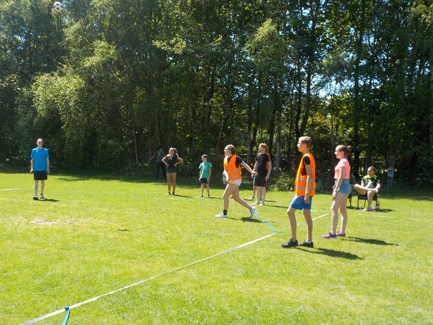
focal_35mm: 38
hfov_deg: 49.0
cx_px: 216
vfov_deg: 37.7
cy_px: 162
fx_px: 475
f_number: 3.7
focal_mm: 5.2
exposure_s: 1/400
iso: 125
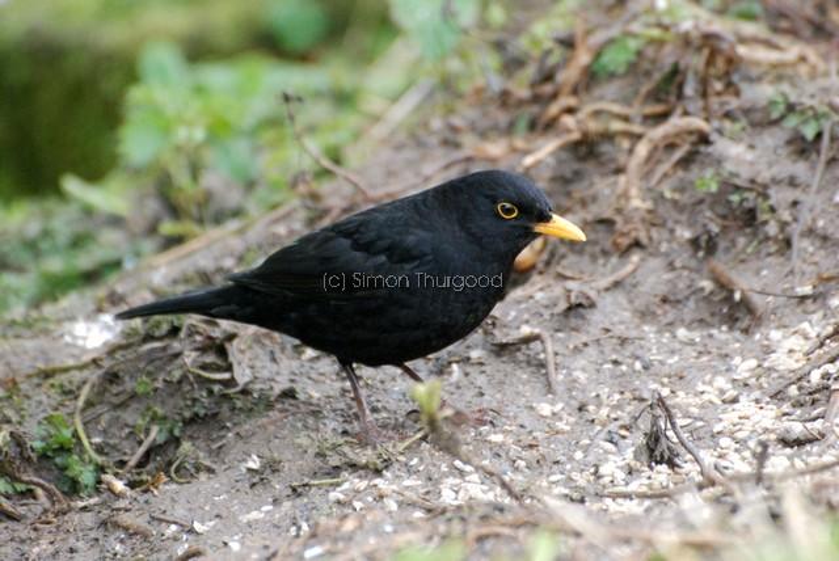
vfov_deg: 3.1
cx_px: 420
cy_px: 280
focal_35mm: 450
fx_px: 10497
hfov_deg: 4.6
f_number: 5.6
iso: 1600
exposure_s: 1/250
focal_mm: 300
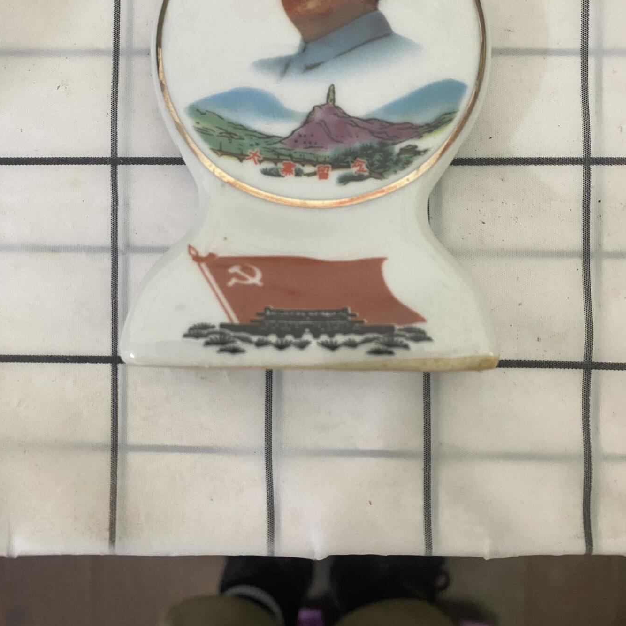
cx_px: 315
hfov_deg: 52.5
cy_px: 231
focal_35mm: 31
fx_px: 634
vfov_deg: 51.9
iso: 250
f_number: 1.8
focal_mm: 4.25
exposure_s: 1/50
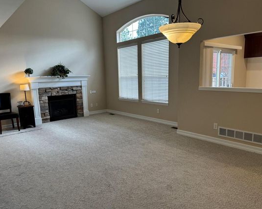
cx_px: 126
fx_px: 202
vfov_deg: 54.9
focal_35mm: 26
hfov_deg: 66.0
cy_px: 108
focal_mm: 6.76
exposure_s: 1/120
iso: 100
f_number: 1.78
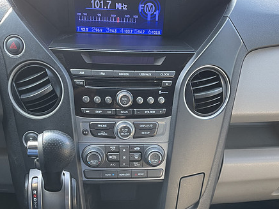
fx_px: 355
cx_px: 152
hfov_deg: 42.9
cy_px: 162
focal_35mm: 44
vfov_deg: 32.1
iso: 125
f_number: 1.6
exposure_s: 1/79
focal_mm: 5.1
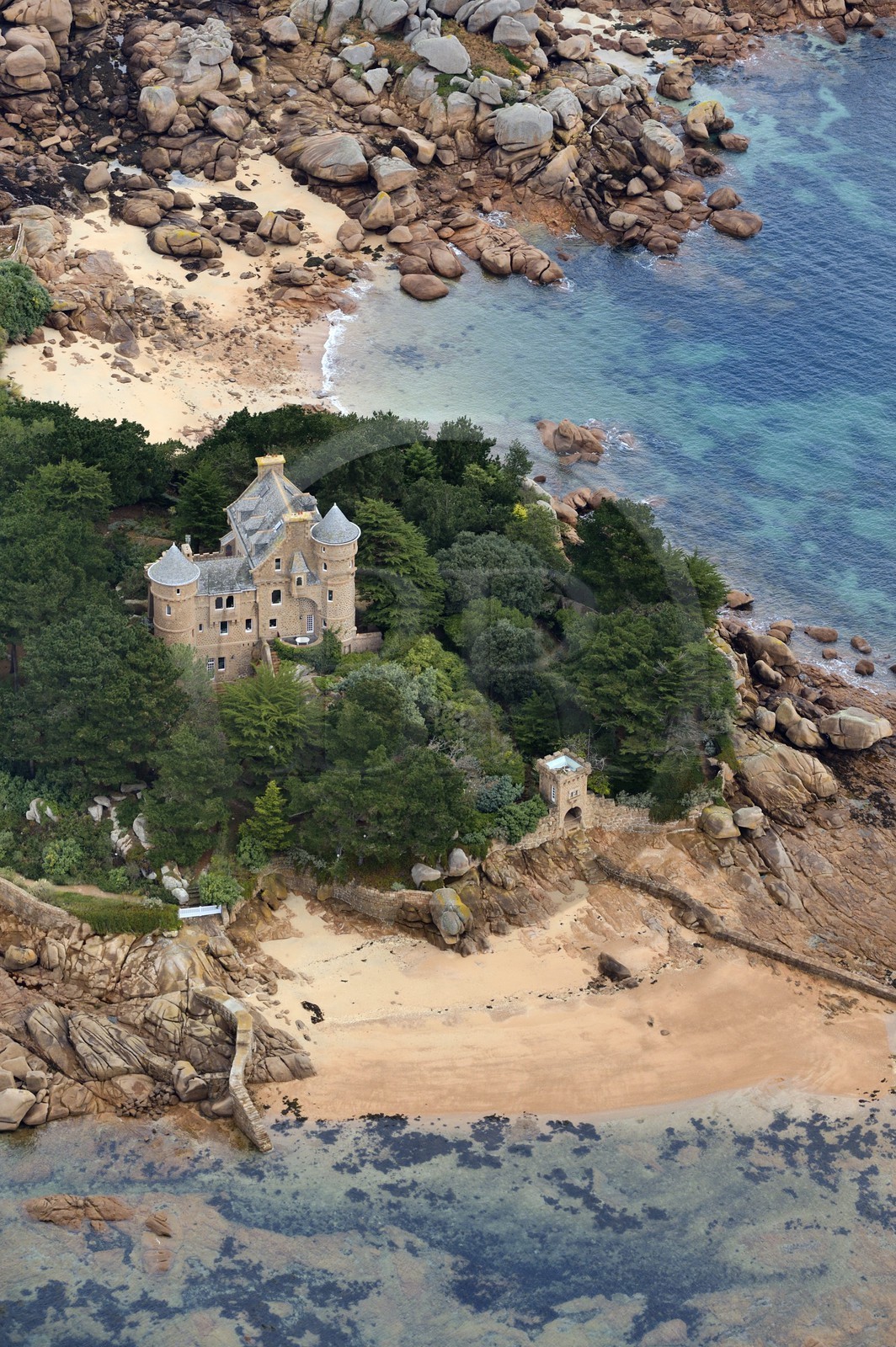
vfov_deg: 14.7
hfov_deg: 9.8
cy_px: 674
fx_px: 5235
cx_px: 448
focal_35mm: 140
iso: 800
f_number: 7.1
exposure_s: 1/800
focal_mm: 140
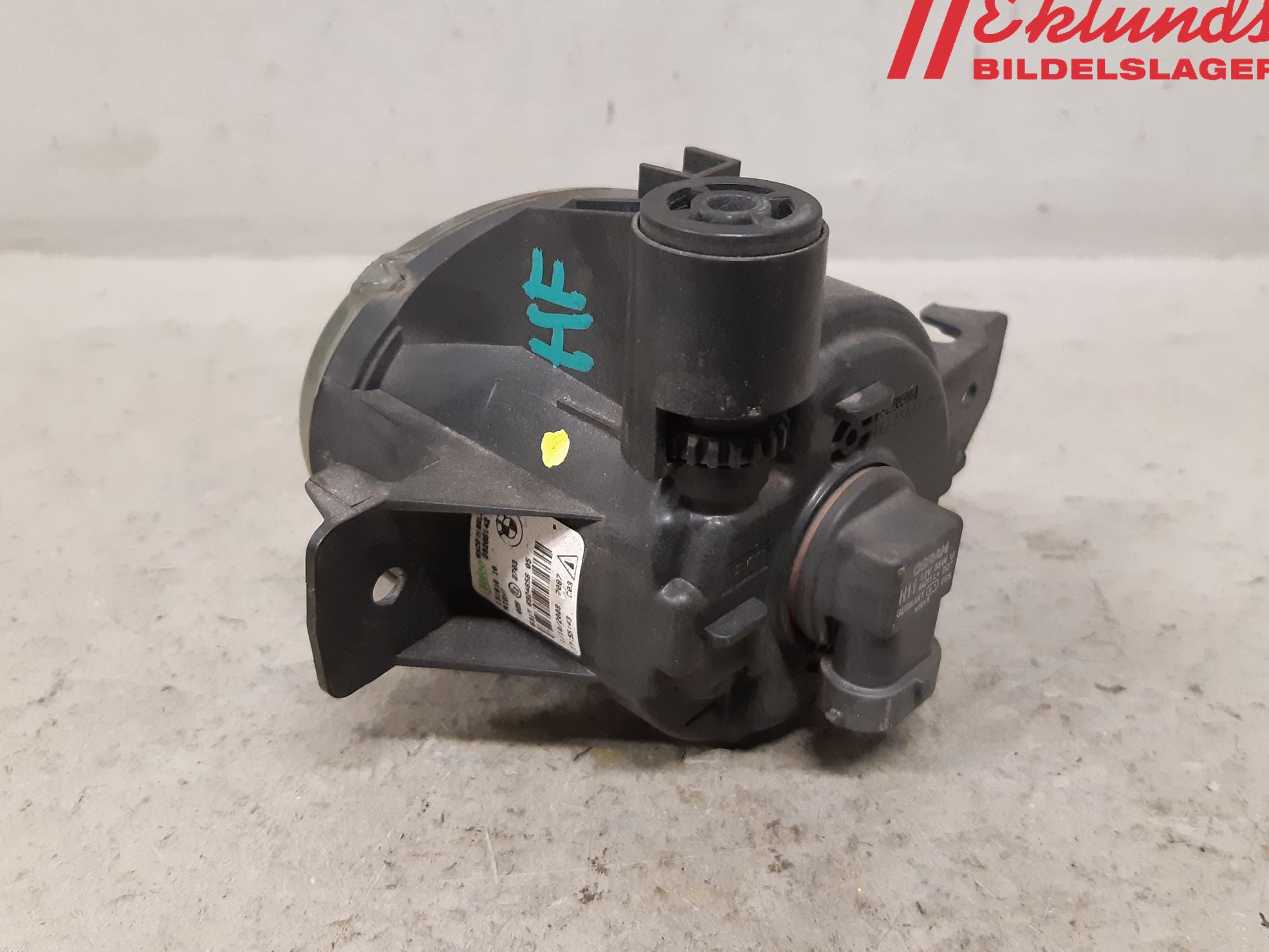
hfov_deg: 65.3
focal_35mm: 27
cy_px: 465
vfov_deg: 51.3
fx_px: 990
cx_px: 623
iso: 320
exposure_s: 1/50
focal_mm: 3.93
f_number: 1.7
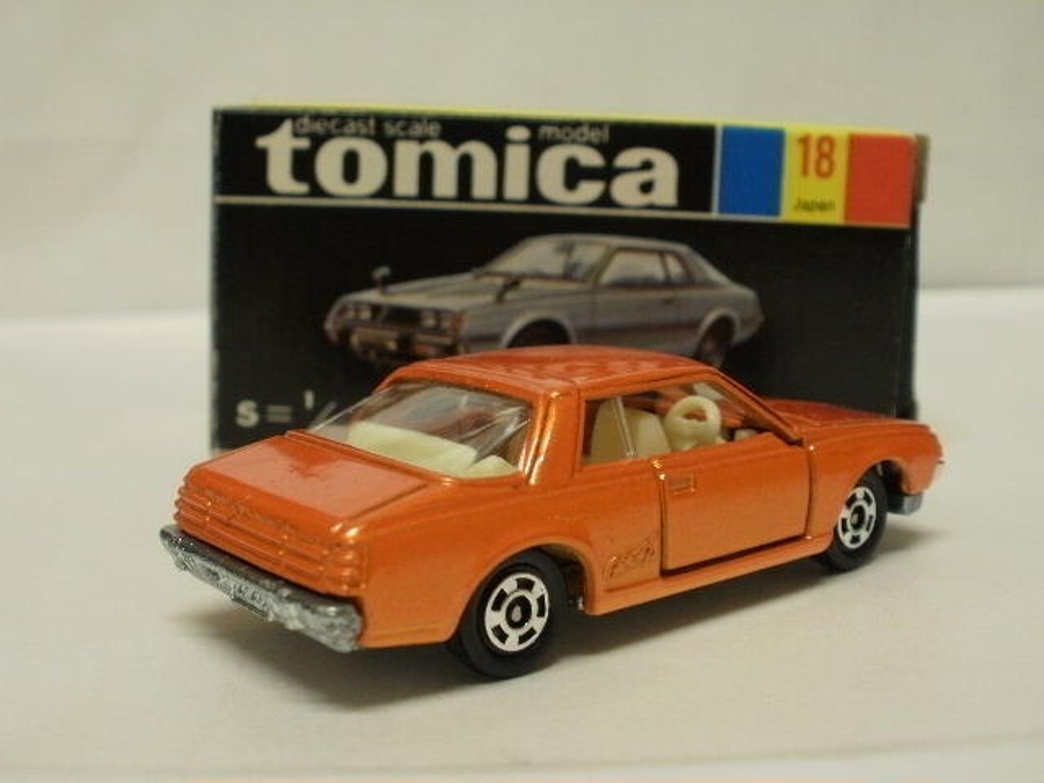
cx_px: 522
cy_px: 392
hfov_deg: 42.9
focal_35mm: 44
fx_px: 1327
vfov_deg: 32.9
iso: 125
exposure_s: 1/10
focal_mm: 7.7
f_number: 4
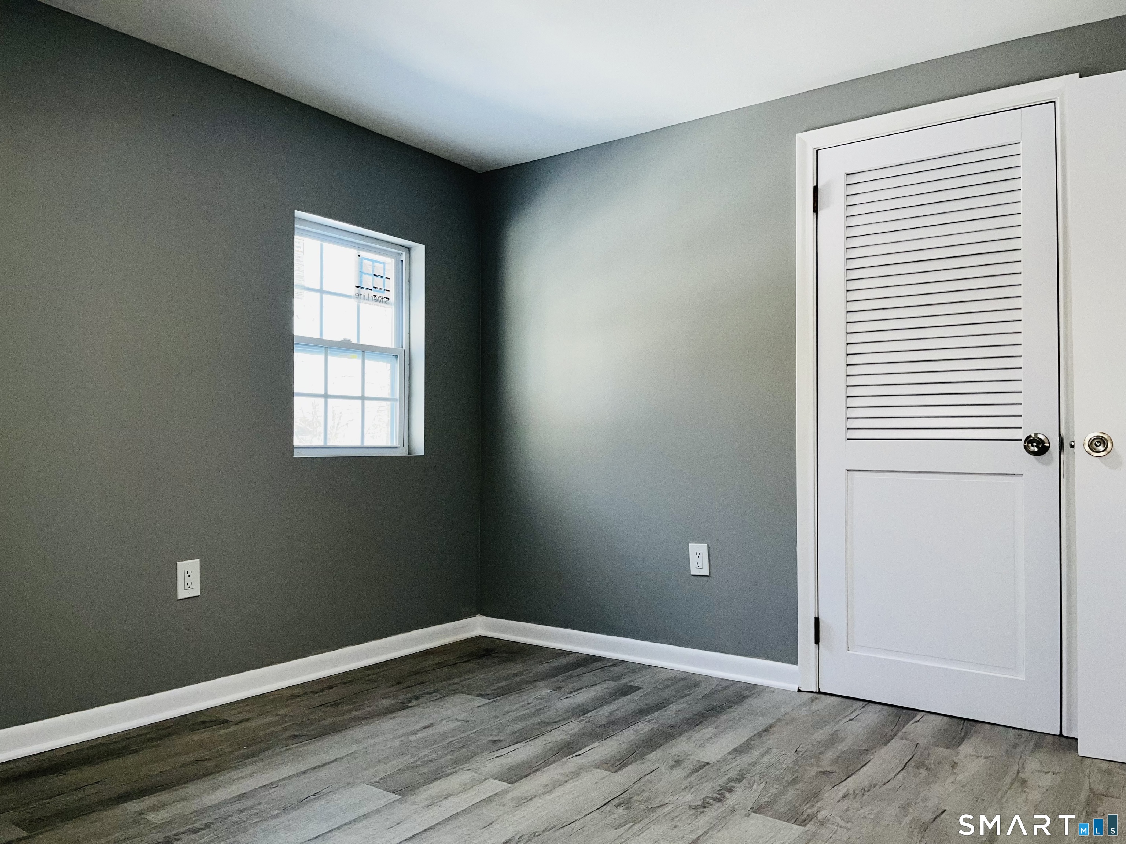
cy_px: 422
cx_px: 563
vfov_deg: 53.1
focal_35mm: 26
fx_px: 846
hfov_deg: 67.3
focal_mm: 5.1
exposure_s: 1/120
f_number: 1.6
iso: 40
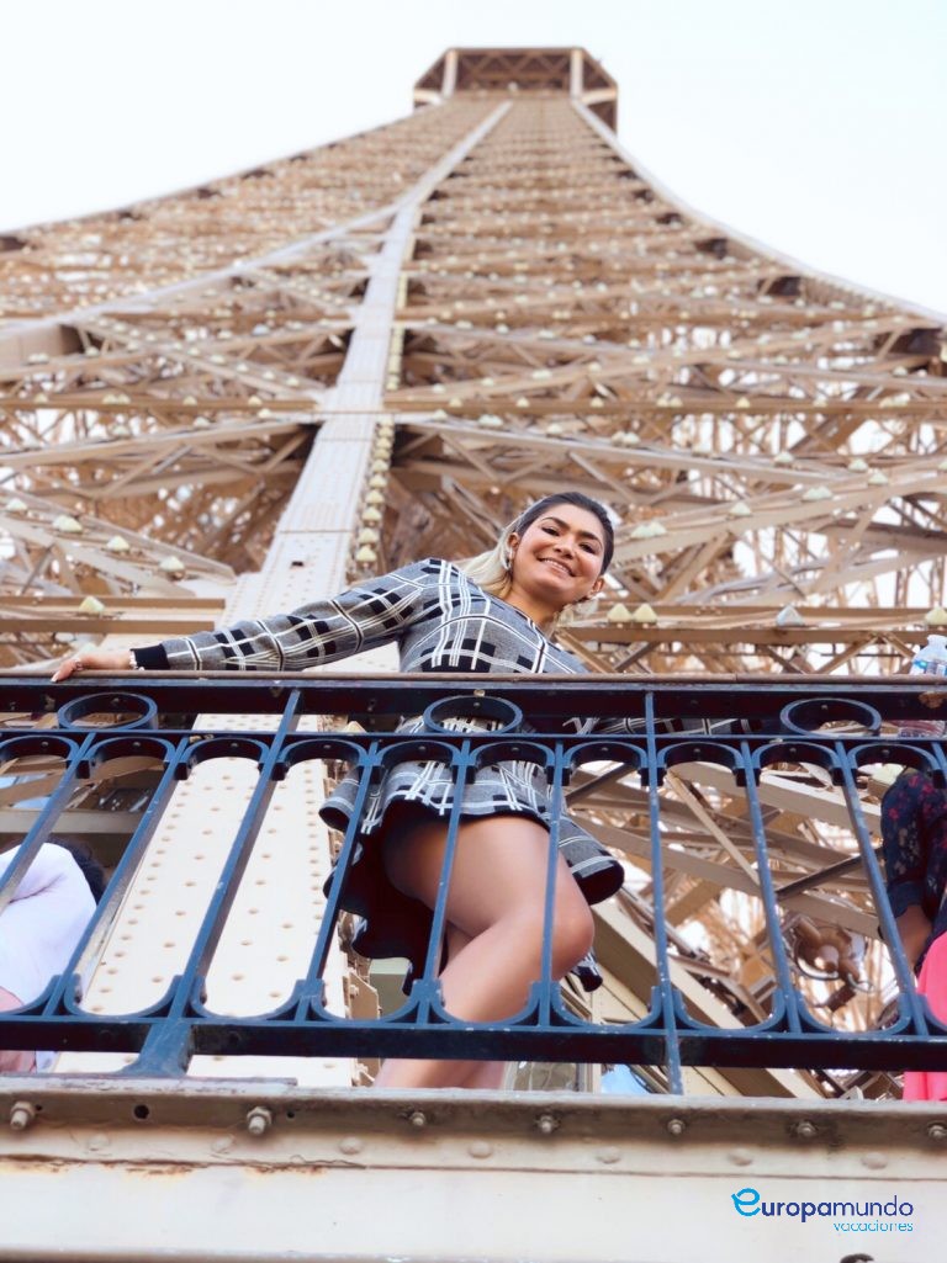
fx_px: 1898
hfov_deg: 28.0
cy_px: 632
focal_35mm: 52
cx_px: 474
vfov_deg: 36.8
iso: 16
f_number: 2.4
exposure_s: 1/100
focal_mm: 6
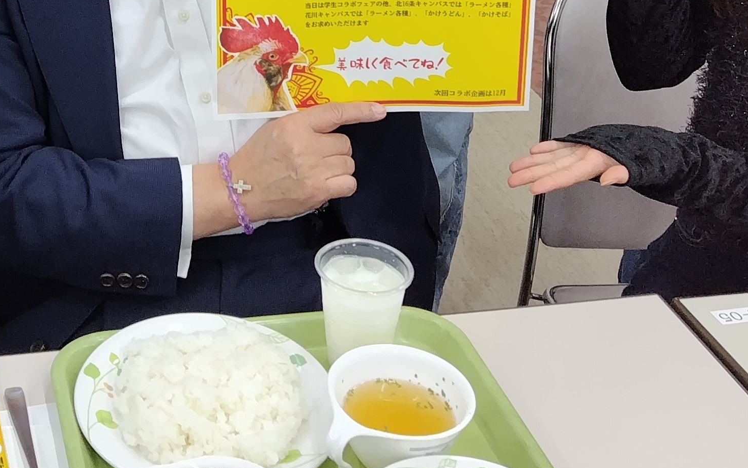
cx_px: 100
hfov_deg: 29.2
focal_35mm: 68
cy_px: -137
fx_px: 1386
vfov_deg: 17.9
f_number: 1.9
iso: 130
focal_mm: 5.5
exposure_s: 1/60
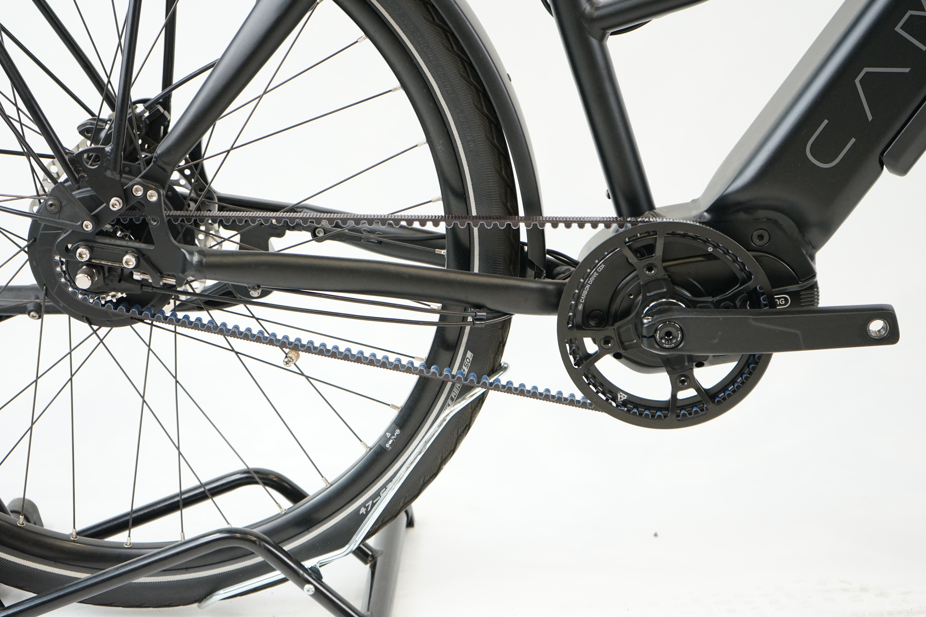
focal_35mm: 65
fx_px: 1672
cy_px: 308
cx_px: 463
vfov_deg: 20.9
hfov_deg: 31.0
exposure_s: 1/200
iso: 2500
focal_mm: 65
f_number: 5.6
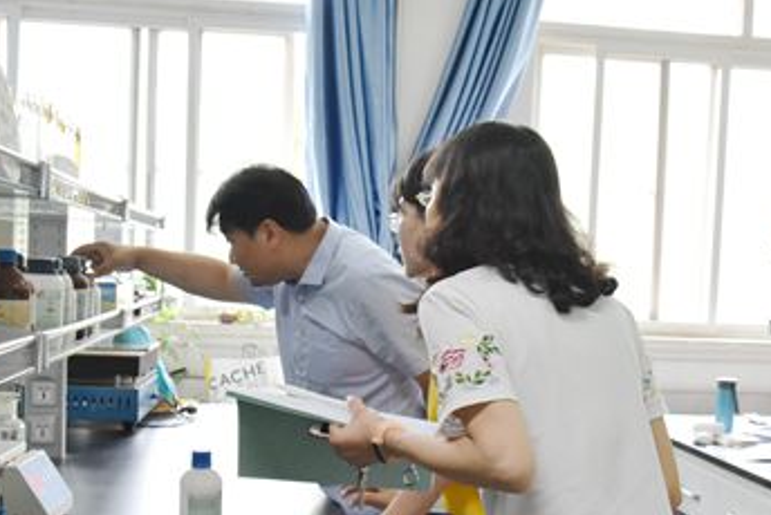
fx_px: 1157
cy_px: 356
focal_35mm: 54
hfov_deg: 36.8
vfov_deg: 24.9
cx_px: 428
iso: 3200
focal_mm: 31
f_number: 7.1
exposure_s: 1/125
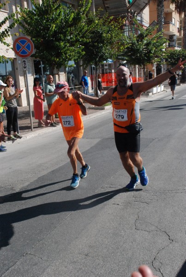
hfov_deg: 32.0
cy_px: 138
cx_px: 93
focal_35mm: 42
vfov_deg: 46.3
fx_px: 324
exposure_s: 1/2000
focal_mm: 28
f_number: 8
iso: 1000
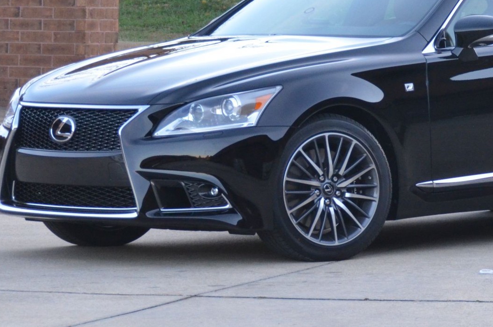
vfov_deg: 5.5
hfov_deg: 8.3
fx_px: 3390
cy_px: 17
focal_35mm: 248
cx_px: 427
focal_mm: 70
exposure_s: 1/320
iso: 1600
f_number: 5
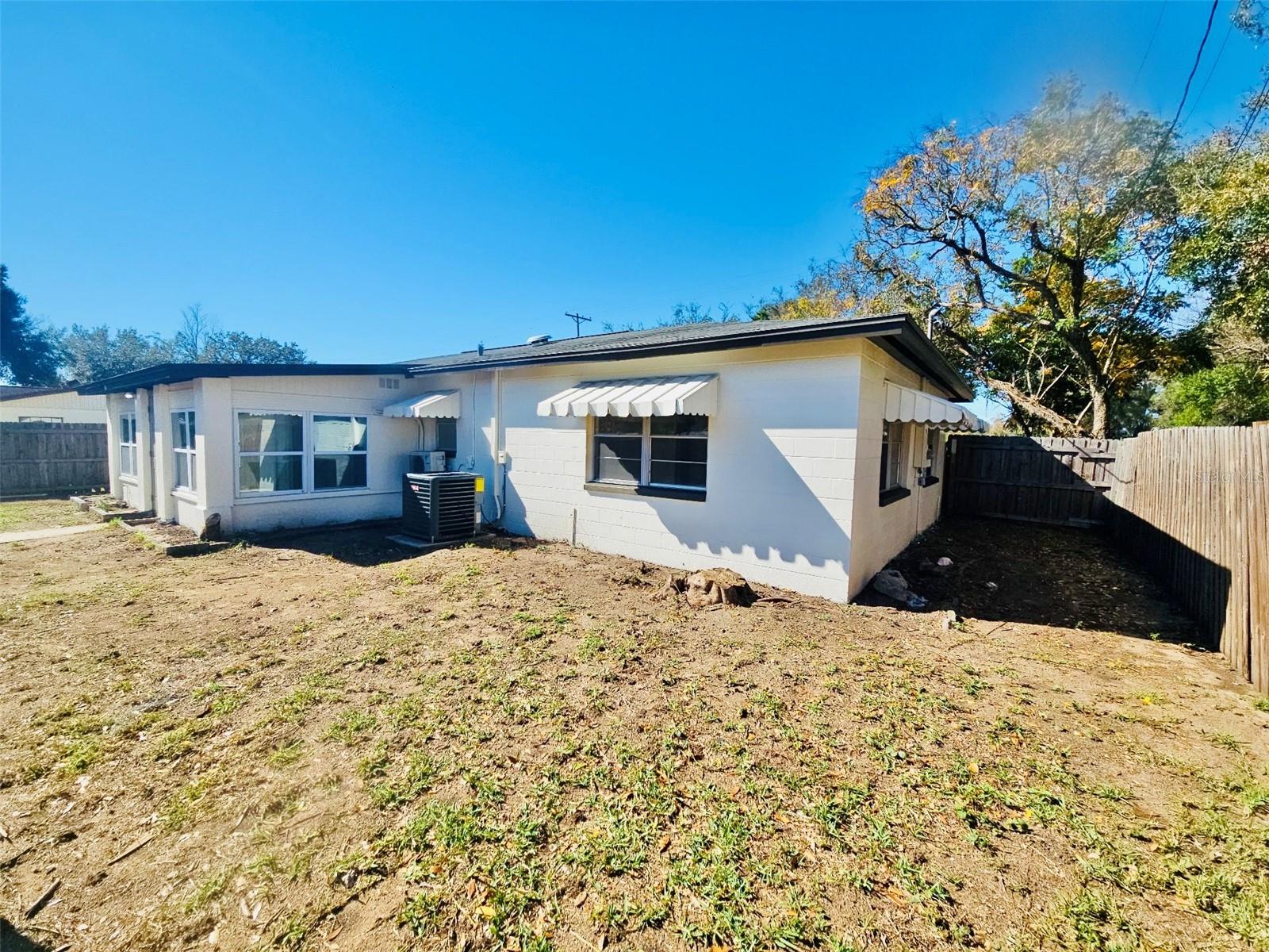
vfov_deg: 89.9
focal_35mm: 13
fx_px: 477
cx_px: 634
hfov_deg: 106.2
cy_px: 476
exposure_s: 1/1667
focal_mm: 2.2
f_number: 2.2
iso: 50
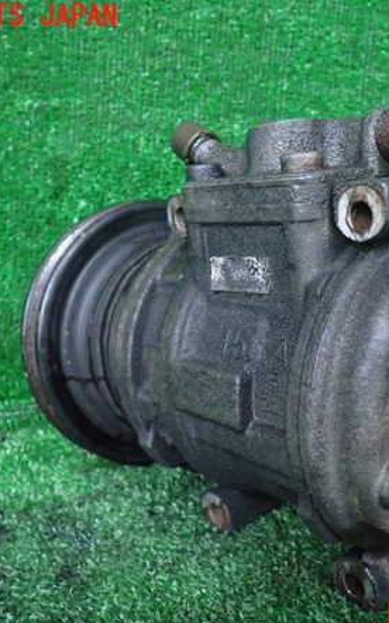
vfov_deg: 54.0
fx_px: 611
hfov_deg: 34.7
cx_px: 283
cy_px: 316
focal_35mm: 36
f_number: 2
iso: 800
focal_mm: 4.5
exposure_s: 1/25
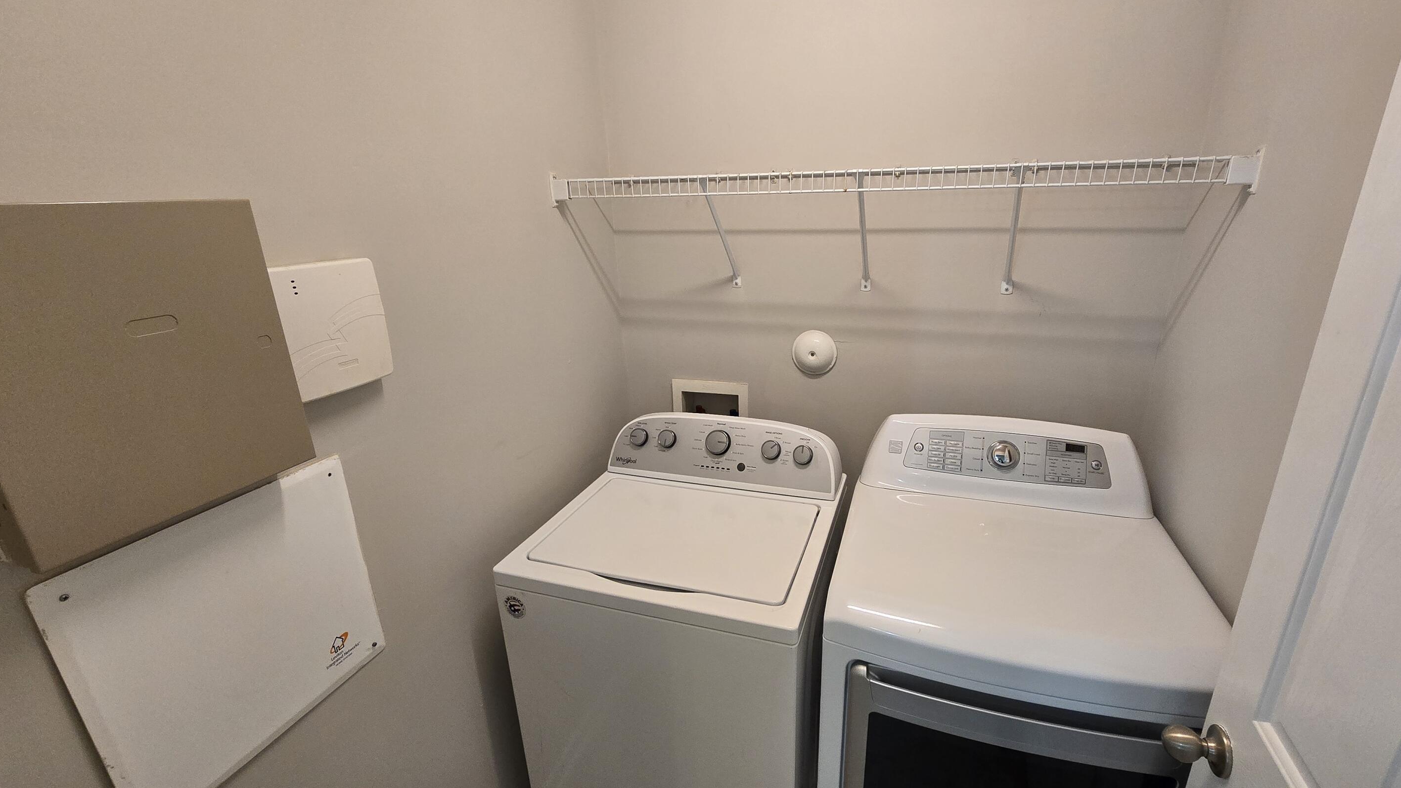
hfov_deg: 103.0
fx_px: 557
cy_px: 404
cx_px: 722
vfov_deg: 70.5
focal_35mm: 15
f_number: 2.2
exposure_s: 1/60
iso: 320
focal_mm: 2.2
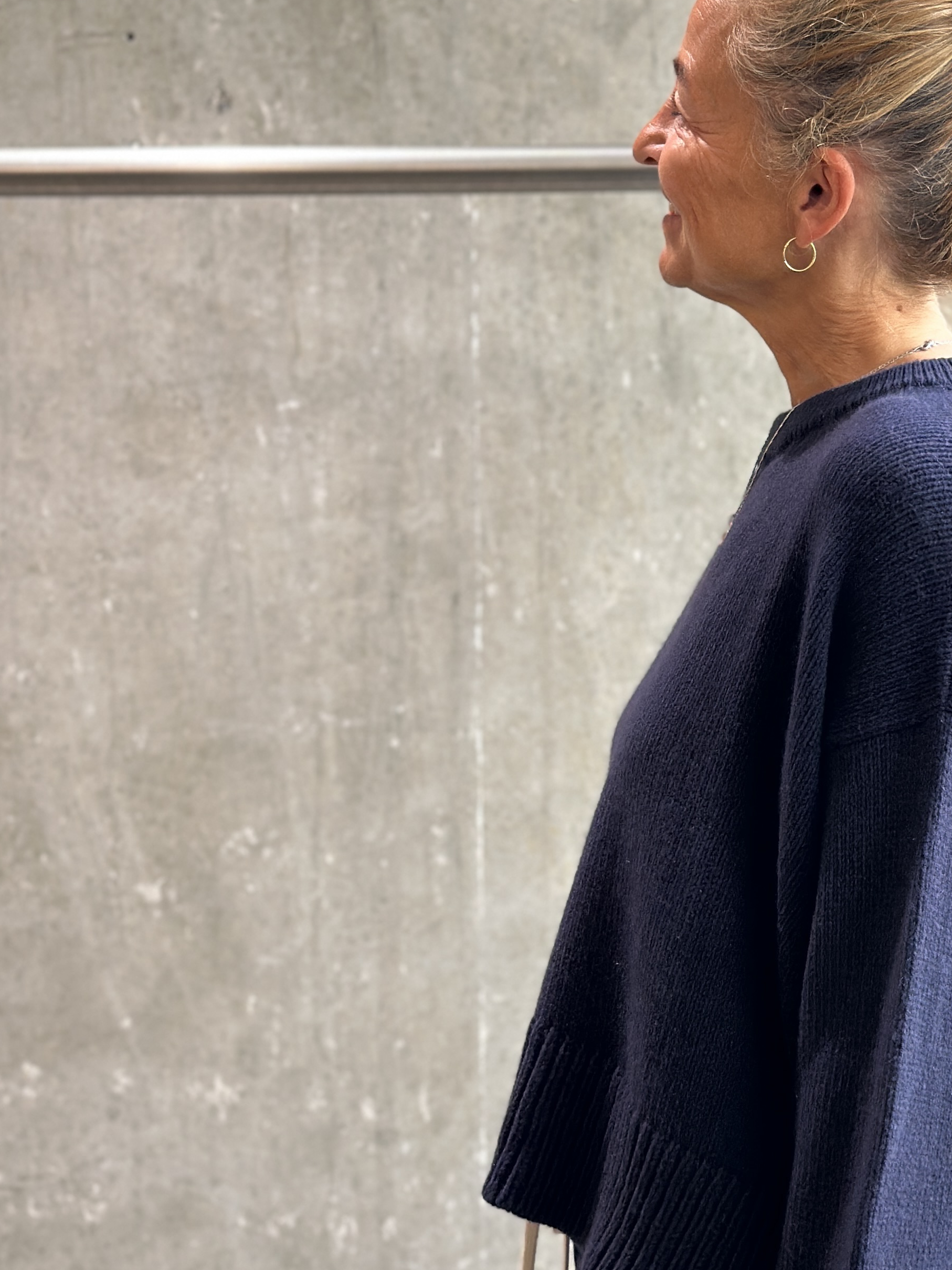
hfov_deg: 18.3
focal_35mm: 80
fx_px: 2934
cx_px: 745
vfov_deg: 24.4
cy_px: 774
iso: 125
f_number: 1.78
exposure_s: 1/120
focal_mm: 6.86
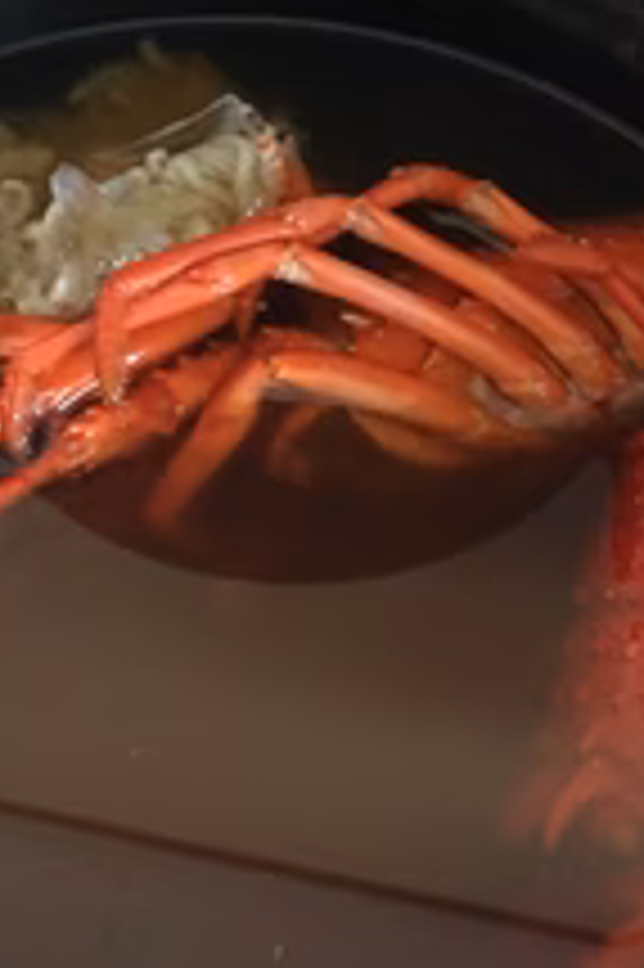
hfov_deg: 22.6
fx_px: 1612
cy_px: 693
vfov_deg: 32.9
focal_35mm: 60
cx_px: 266
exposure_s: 1/15
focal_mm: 3.3
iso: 400
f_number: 2.4
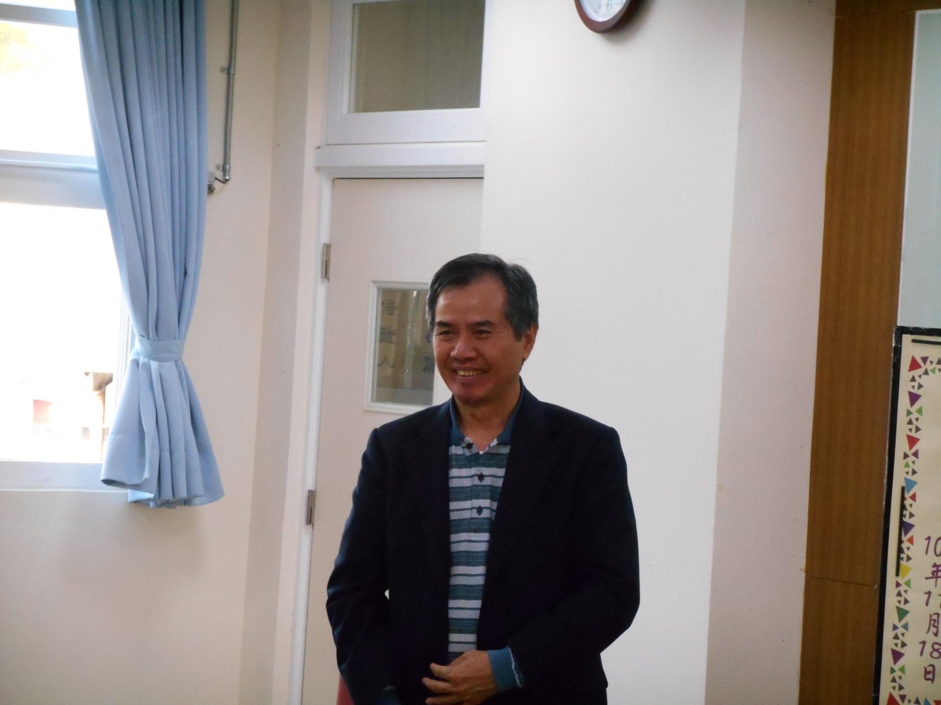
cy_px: 352
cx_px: 470
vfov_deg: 12.2
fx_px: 3289
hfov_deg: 16.3
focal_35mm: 121
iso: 800
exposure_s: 1/100
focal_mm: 21.5
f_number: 5.4
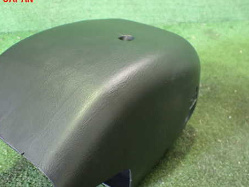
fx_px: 288
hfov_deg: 46.5
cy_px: 116
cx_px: 98
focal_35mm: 40
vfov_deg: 35.8
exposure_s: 1/30
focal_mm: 5.4
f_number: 2.3
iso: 1000
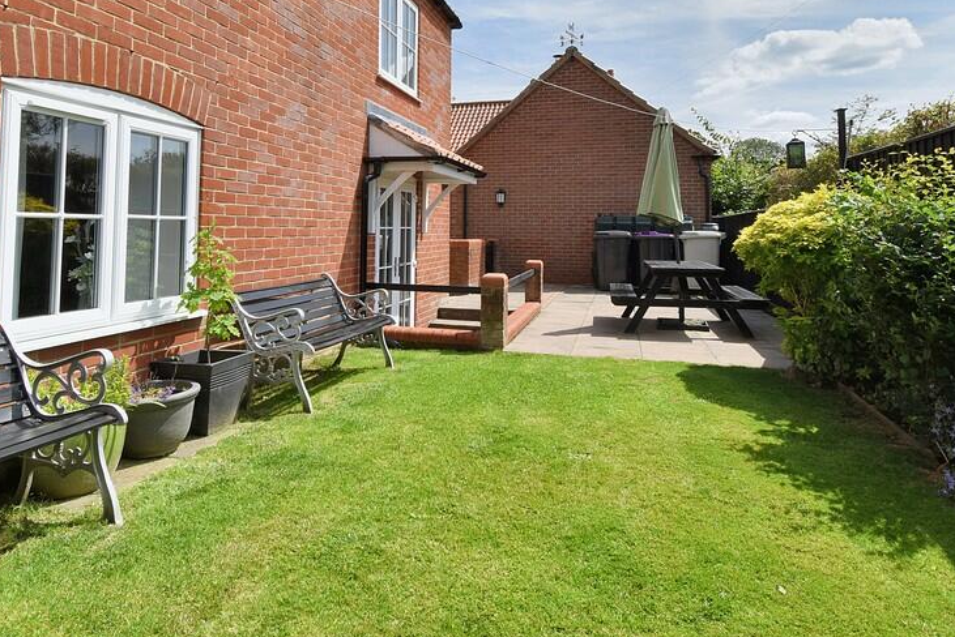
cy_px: 202
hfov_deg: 81.1
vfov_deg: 57.9
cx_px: 447
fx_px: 557
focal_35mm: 21
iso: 100
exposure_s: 1/250
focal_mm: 10
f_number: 9
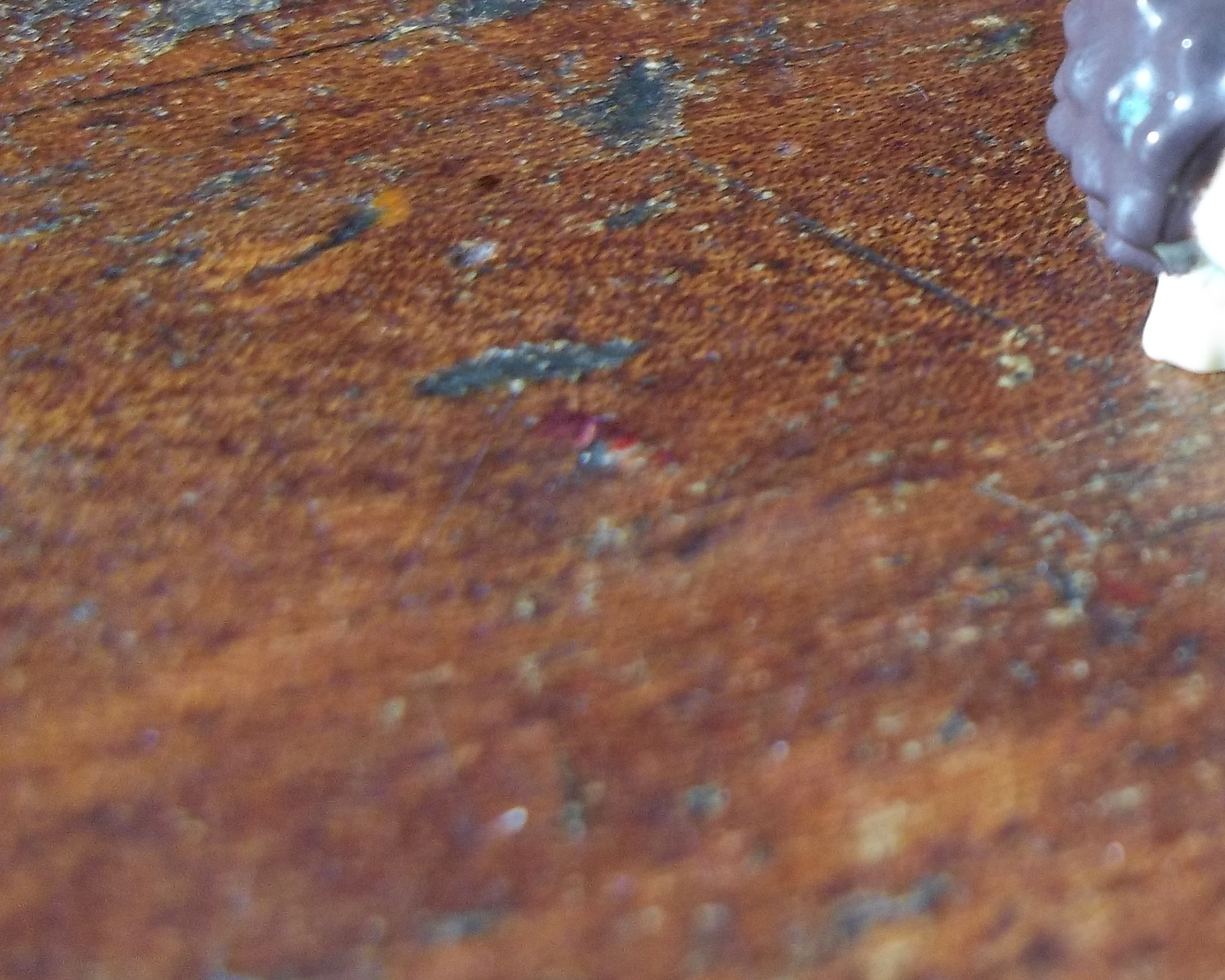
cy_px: 192
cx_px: 1164
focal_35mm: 63
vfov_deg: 23.8
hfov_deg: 28.5
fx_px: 2284
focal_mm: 5.7
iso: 106
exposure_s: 1/30
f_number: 2.9
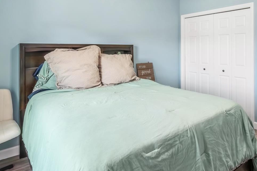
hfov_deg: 70.6
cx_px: 158
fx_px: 178
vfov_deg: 49.6
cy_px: 47
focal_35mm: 25
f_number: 9
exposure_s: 1/6
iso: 250
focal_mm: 10
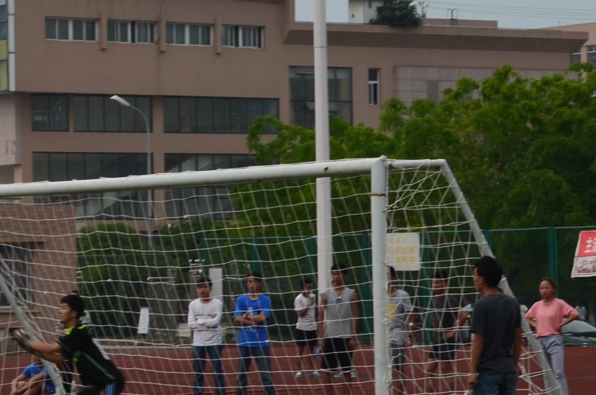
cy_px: 215
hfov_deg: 9.8
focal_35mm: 206
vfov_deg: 6.6
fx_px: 3404
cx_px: -210
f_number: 9.5
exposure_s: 1/125
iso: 125
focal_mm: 36
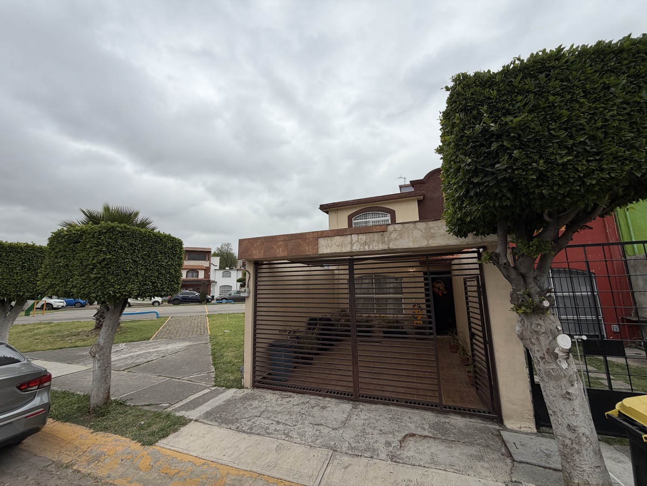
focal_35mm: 14
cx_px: 324
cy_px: 243
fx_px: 262
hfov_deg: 102.1
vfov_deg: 85.7
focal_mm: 2.22
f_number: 2.2
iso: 25
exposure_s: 1/770
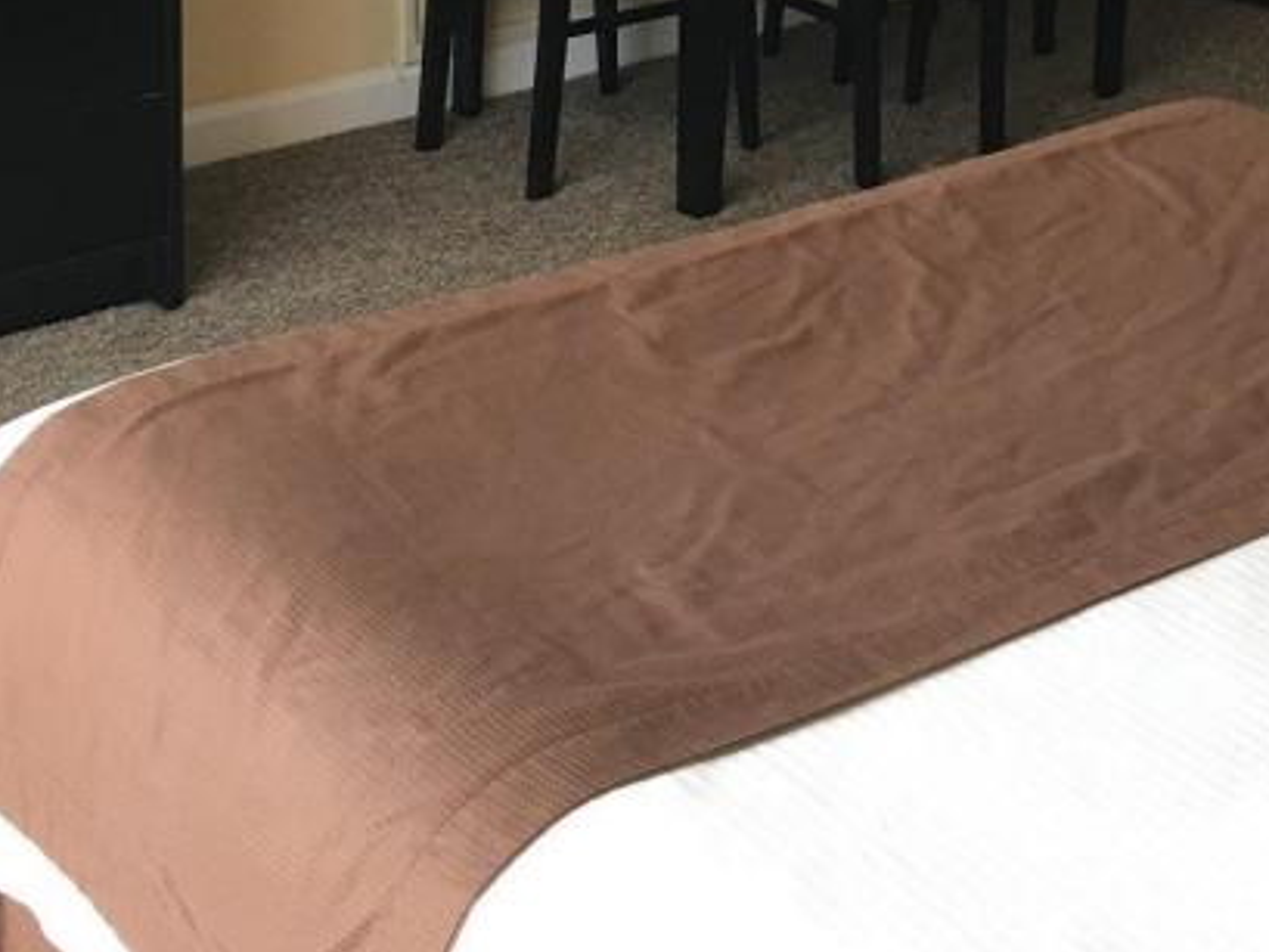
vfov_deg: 20.5
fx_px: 2494
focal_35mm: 68
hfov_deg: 28.5
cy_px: -112
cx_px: 738
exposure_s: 1/30
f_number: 2.2
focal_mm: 4.15
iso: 40
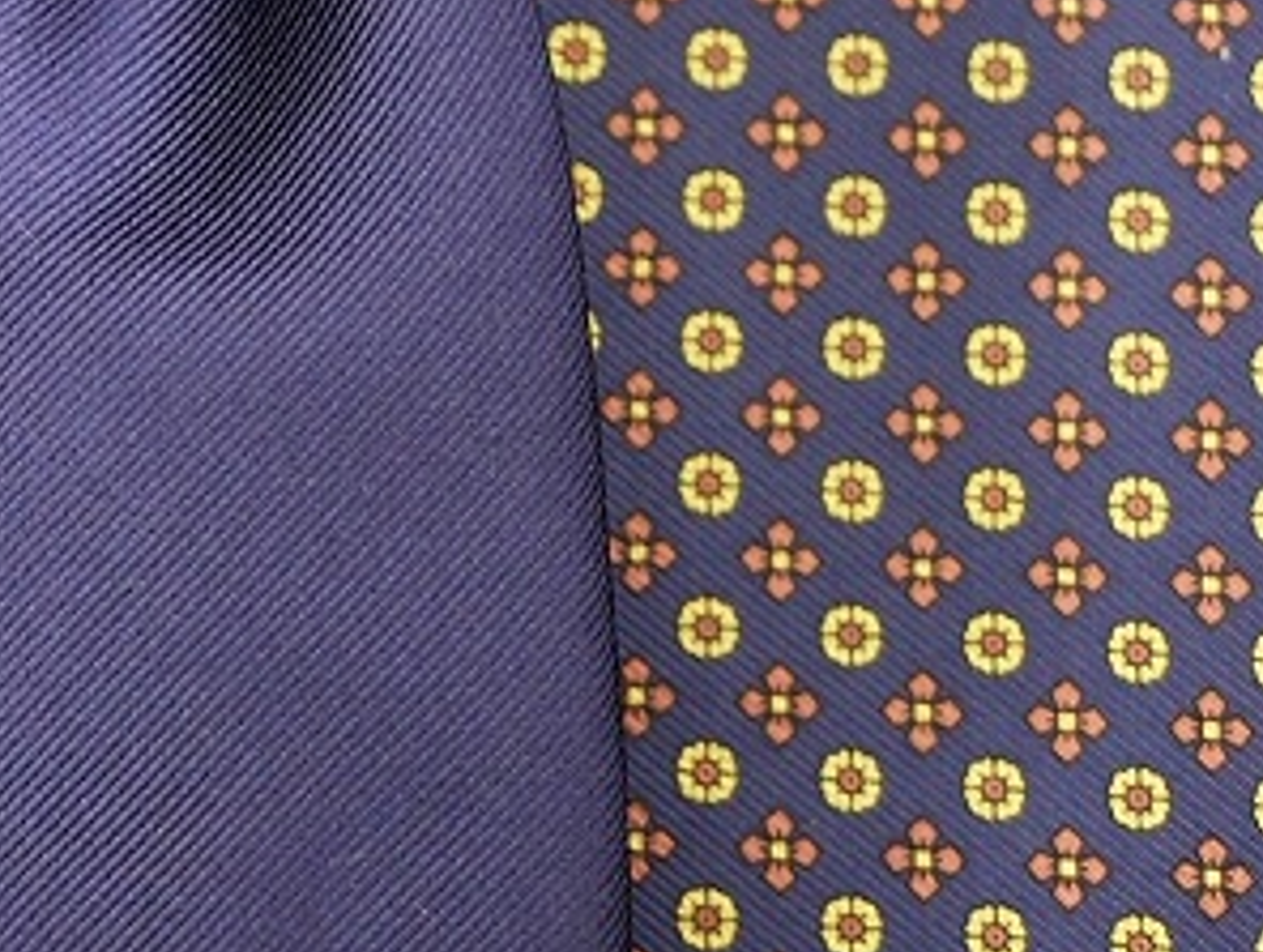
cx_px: -85
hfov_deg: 17.6
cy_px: 100
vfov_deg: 13.6
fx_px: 3947
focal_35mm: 108
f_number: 1.7
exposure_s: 1/60
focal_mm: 25
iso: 2000
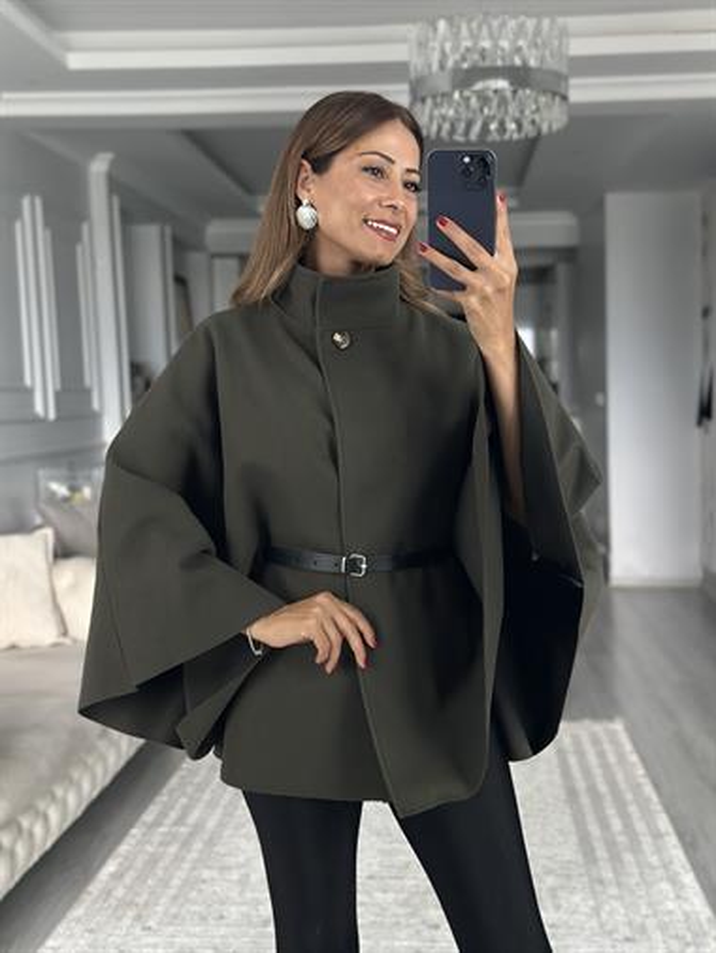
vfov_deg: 39.6
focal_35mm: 48
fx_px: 1323
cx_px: 358
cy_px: 476
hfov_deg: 30.3
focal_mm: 6.86
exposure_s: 1/40
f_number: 1.78
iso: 400
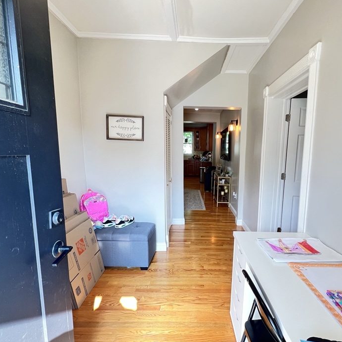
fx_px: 190
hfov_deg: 83.3
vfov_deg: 83.9
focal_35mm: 17
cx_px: 198
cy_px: 179
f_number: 1.8
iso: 160
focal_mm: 1.57
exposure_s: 1/60
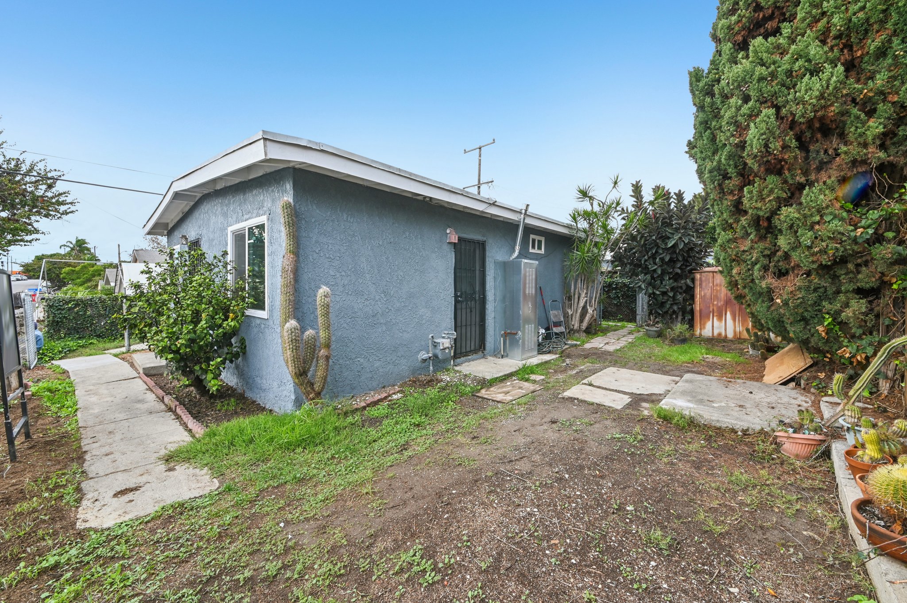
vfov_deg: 85.3
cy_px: 302
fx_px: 327
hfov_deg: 108.4
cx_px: 454
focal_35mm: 13
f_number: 22
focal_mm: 13
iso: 250
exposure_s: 1/13
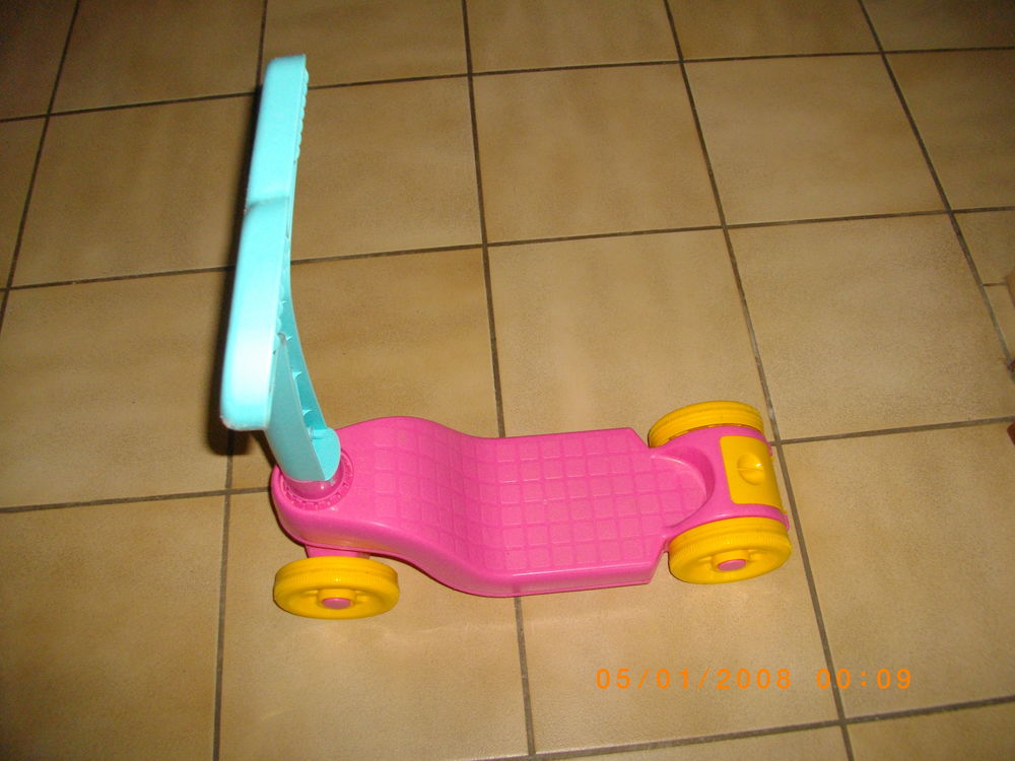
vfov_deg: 44.2
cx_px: 508
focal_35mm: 32
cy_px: 380
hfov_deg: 56.8
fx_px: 938
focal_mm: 5.7
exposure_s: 1/50
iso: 200
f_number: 2.9
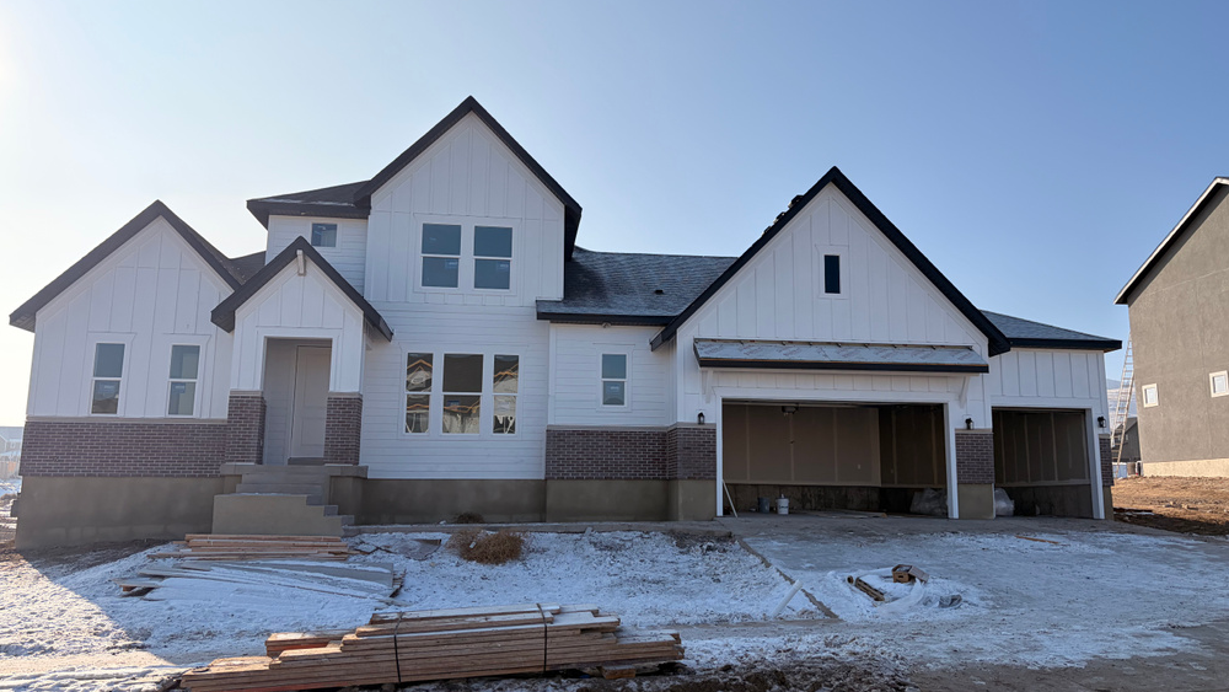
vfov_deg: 40.2
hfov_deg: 66.0
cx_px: 626
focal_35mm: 29
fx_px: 945
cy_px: 336
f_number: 1.6
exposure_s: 1/4329
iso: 64
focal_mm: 5.96
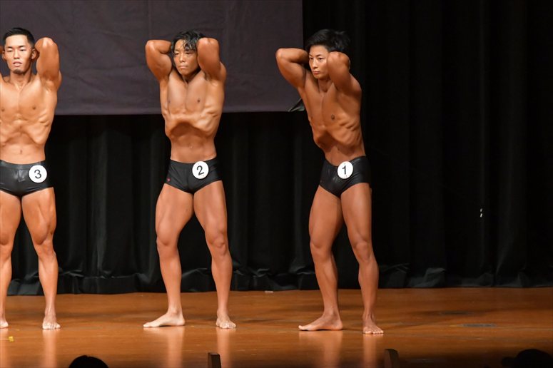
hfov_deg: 7.2
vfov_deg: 4.8
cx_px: 276
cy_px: 184
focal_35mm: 285
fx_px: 4376
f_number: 5.6
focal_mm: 190
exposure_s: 1/400
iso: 8000
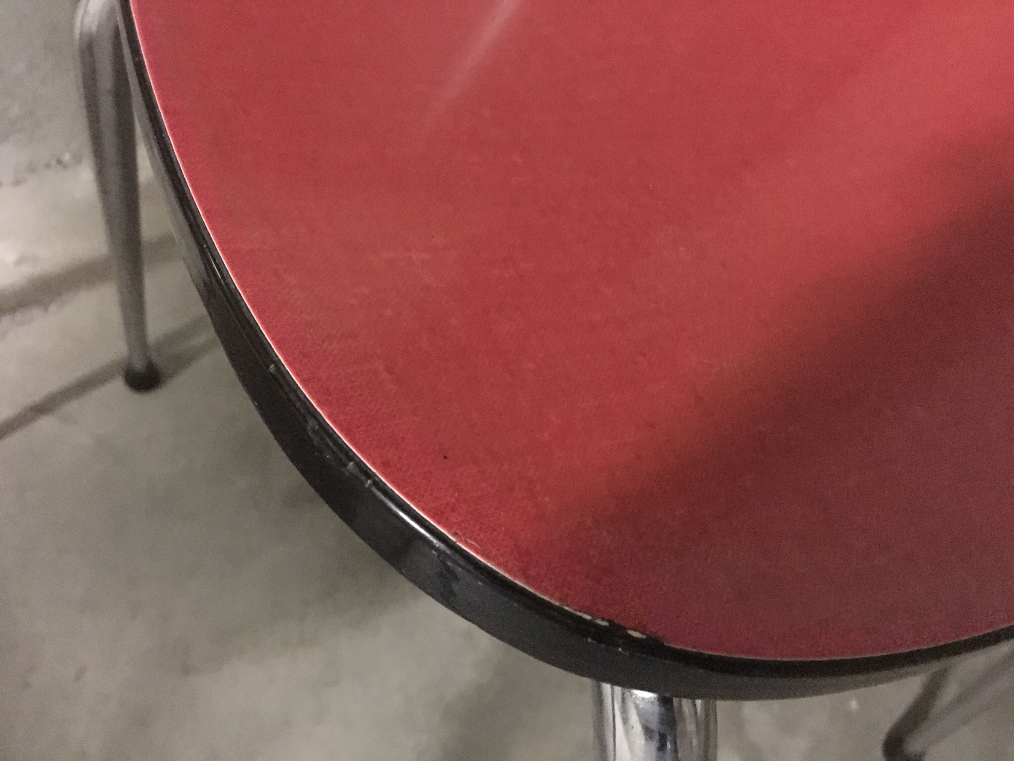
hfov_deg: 61.7
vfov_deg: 48.2
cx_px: 507
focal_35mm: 29
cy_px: 380
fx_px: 849
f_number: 2.2
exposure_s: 1/4
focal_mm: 4.15
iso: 320
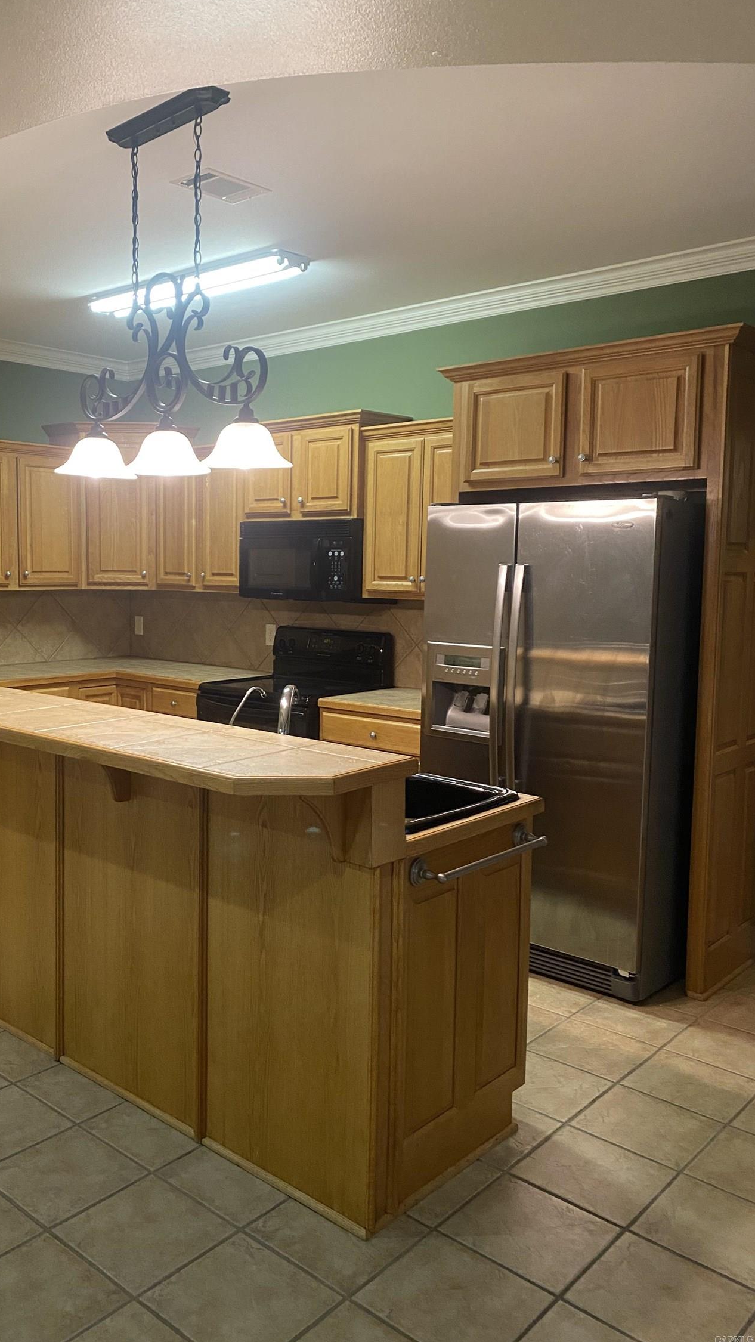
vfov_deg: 66.1
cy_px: 660
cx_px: 259
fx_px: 1032
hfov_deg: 39.8
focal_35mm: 29
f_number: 1.8
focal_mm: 4.25
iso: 320
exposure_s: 1/60
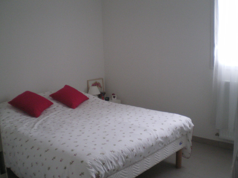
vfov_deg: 37.7
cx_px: 119
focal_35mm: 38
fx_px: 261
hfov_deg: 49.0
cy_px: 89
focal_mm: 6.3
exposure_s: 1/30
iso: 400
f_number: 3.1
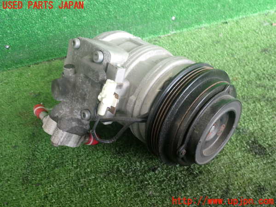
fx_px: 239
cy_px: 104
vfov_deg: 46.8
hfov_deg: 60.0
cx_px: 138
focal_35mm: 30
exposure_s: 1/40
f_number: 2.3
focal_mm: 5.4
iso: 200
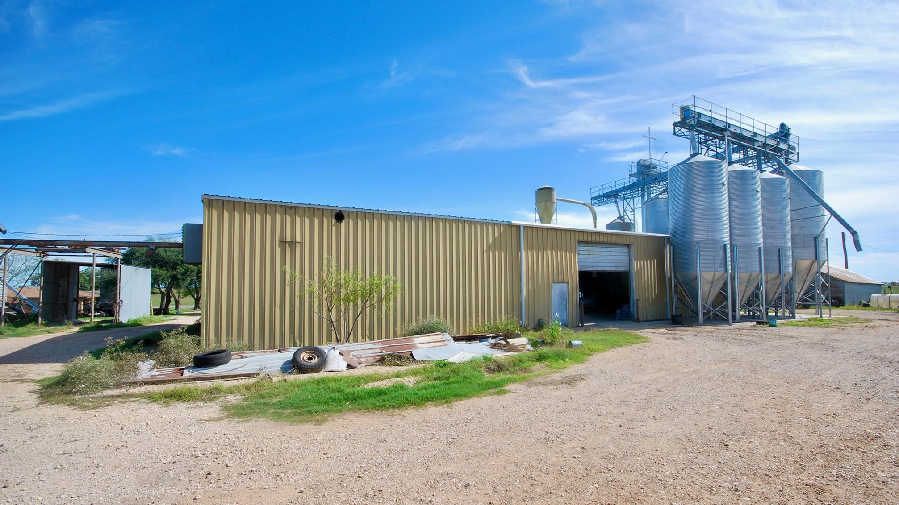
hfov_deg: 99.4
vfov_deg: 67.1
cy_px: 260
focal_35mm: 16
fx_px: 381
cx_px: 448
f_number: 8
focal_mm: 10
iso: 100
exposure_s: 1/250
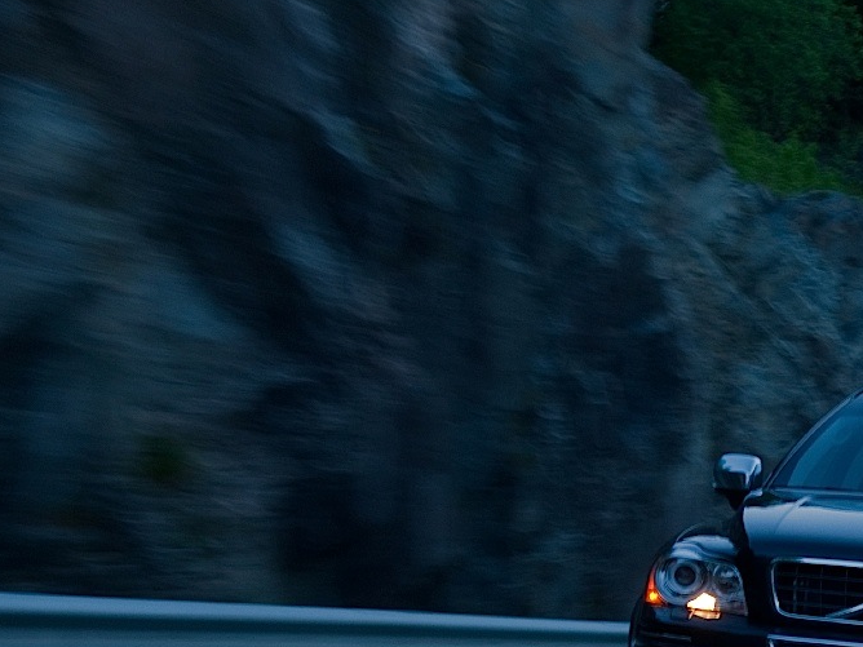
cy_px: 709
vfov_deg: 12.6
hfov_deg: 15.9
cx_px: 1186
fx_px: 2892
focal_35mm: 116
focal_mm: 42
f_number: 5
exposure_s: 1/25
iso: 80
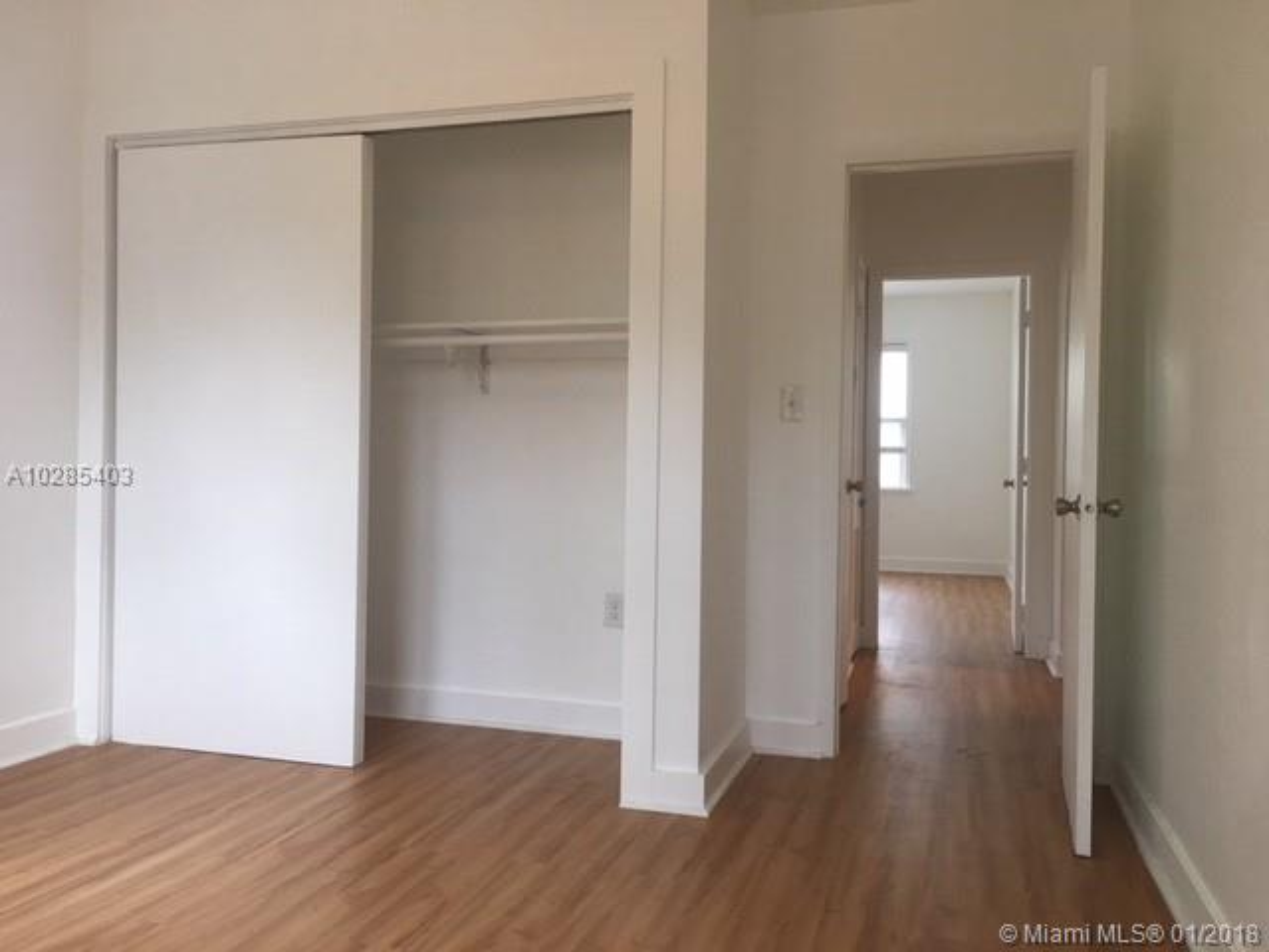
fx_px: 1063
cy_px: 476
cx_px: 634
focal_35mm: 29
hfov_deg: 61.7
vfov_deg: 48.2
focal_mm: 4.15
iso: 25
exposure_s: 1/40
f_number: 2.2
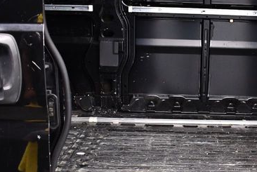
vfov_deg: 21.6
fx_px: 450
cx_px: 211
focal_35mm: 63
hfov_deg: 30.9
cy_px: 110
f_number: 3.5
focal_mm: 18
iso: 3200
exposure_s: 1/100
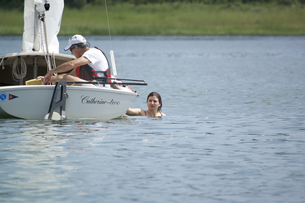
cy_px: 102
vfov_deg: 1.7
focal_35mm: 810
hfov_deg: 2.5
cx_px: 152
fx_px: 6863
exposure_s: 1/640
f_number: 5.6
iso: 160
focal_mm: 300
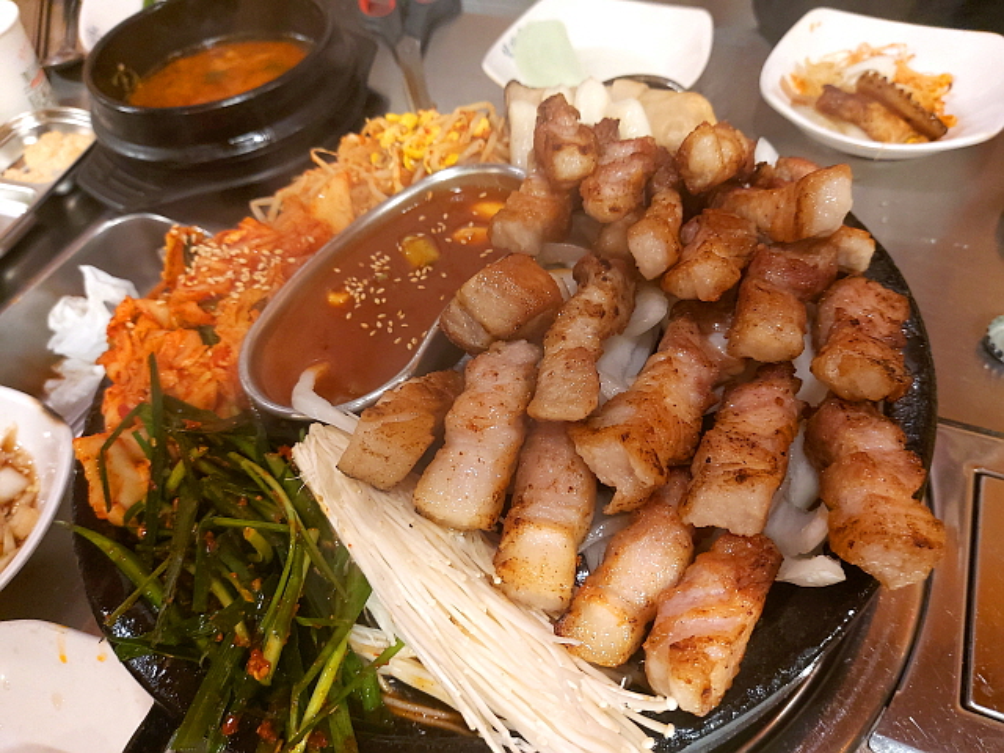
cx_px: 502
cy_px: 376
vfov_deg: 54.9
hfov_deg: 69.4
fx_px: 725
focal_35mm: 25
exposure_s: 1/24
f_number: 2
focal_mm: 4.58
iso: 640
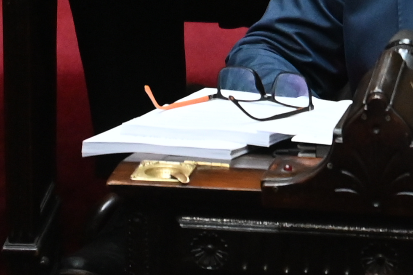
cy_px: -72
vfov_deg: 1.1
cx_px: 1104
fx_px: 14137
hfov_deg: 1.7
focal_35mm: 1233
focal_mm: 200
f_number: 4
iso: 3200
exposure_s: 1/200
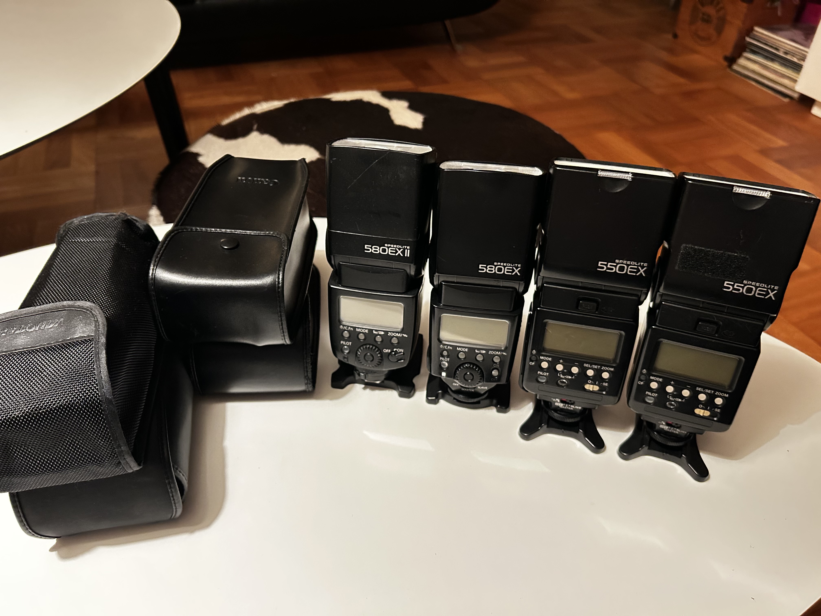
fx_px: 617
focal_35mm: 26
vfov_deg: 53.1
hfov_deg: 67.3
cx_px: 410
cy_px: 308
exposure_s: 1/19
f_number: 1.5
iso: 1000
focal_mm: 5.7
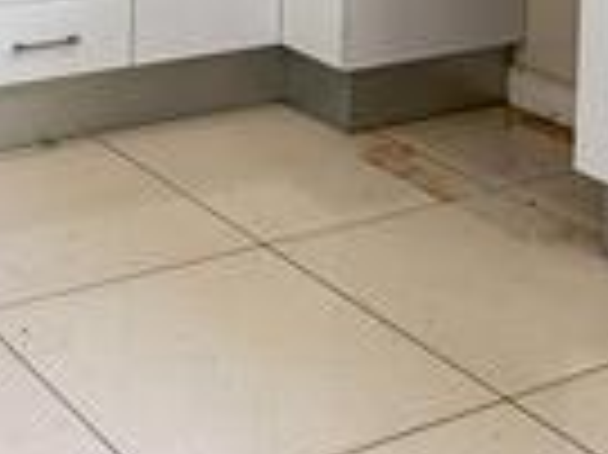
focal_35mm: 83
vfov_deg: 15.4
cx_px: 68
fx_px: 1457
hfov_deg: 23.0
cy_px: -346
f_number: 2.2
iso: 125
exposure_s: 1/99
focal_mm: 2.22
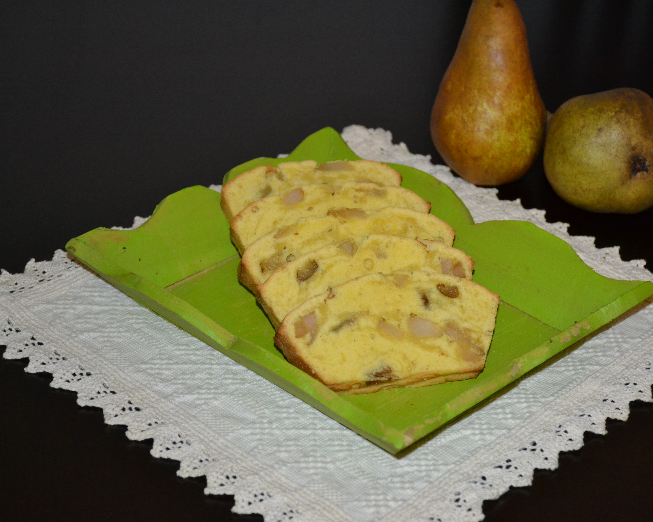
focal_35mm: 88
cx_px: 369
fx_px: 1701
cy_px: 261
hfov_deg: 21.7
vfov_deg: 17.5
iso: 1800
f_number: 4.8
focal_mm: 52
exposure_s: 1/60
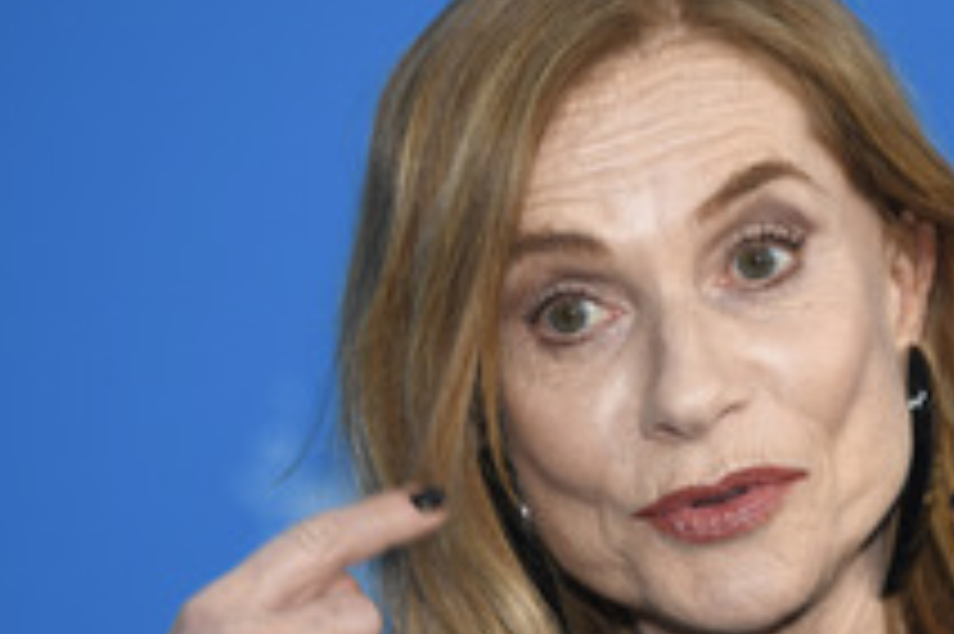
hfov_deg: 5.7
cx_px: 740
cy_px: 522
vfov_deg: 3.8
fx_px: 9559
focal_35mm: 361
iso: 640
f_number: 4
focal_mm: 170
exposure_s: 1/400
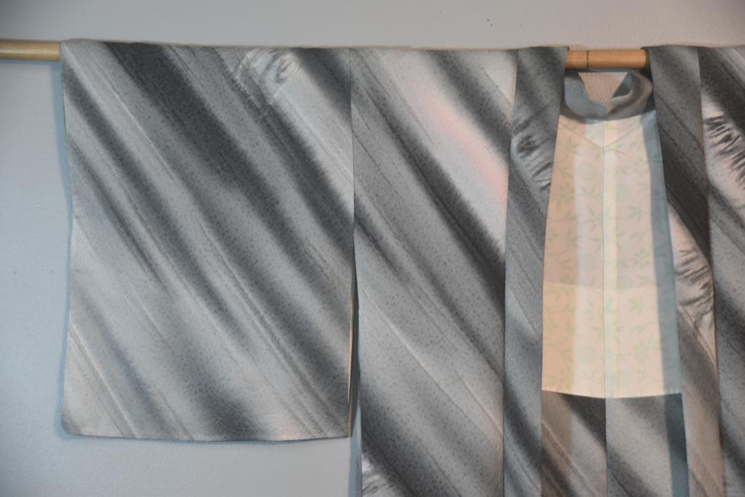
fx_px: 1925
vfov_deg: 14.7
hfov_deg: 21.9
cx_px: 372
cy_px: 248
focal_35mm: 93
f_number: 5
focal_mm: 62
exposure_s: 1/60
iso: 500
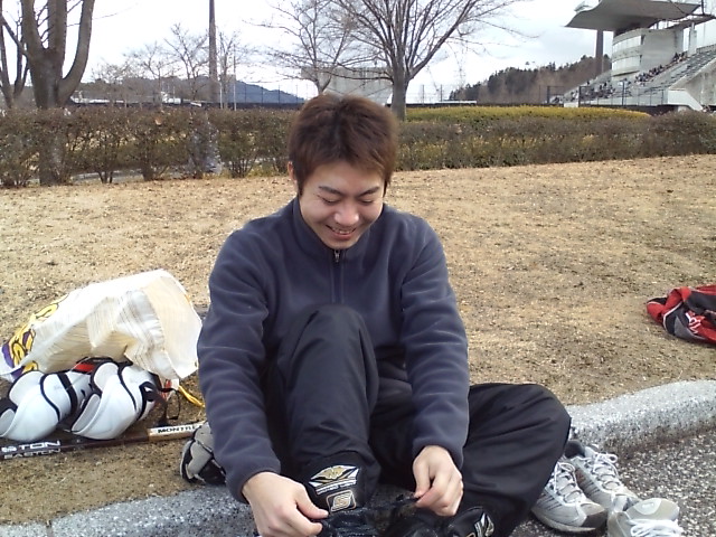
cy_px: 268
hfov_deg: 61.7
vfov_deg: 48.2
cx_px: 358
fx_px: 600
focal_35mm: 29
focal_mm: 3.73
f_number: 3.5
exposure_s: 1/108
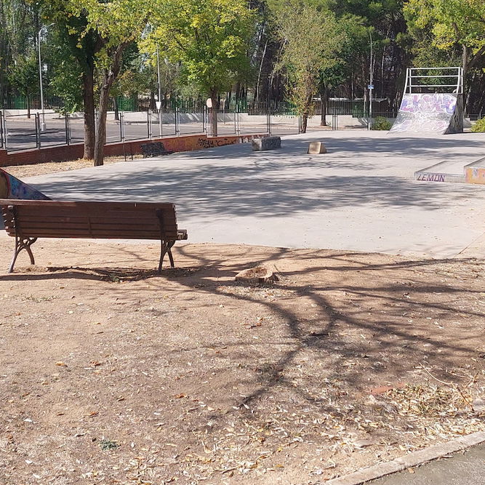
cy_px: 102
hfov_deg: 32.2
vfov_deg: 31.4
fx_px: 840
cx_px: 239
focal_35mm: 53
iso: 40
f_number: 1.8
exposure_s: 1/1244
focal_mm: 5.23
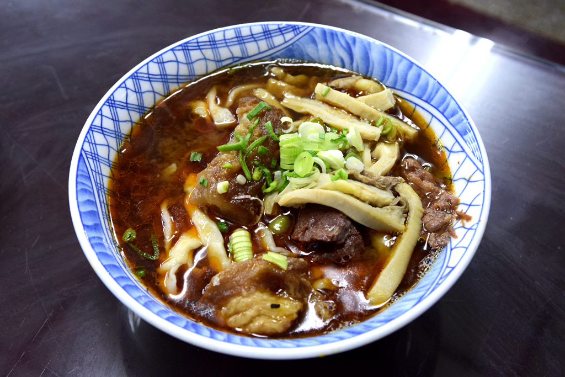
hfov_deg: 38.9
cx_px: 282
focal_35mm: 51
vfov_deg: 26.5
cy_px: 188
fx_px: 800
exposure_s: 1/60
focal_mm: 34
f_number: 5.6
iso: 1600
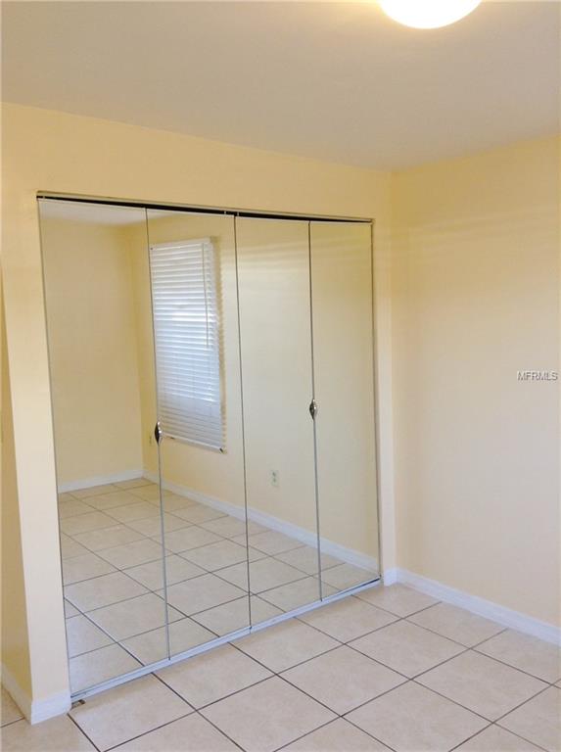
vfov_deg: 55.4
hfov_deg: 42.8
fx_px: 715
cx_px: 280
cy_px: 376
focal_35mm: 33
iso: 32
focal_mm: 3.3
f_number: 2.4
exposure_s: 1/25
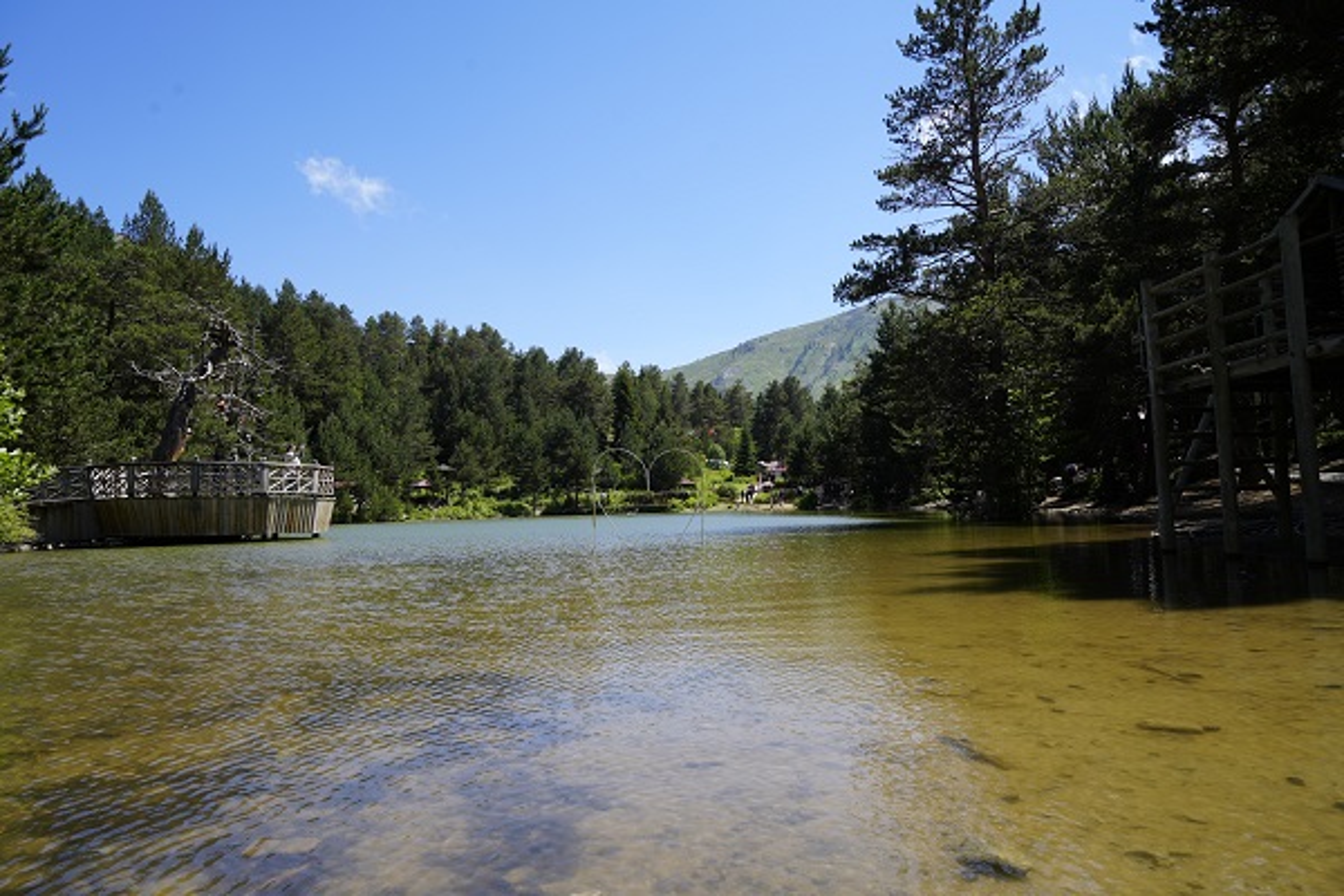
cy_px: 448
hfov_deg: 73.7
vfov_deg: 53.1
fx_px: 896
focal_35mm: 24
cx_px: 672
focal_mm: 24
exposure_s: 1/160
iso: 100
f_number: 10
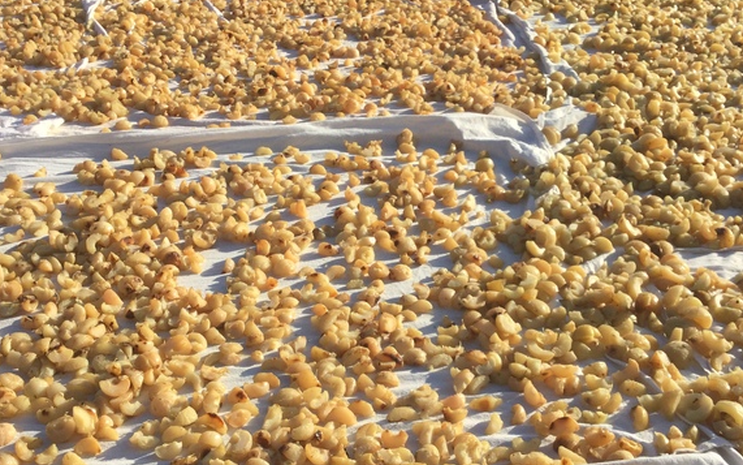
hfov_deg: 43.5
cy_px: 255
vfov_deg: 28.0
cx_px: 384
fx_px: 932
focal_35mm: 46
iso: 25
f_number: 2.4
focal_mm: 3.3
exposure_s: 1/1538
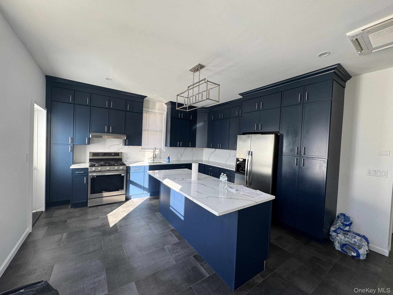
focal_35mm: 14
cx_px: 196
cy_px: 148
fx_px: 159
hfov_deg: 102.1
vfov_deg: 85.7
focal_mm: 2.22
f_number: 2.2
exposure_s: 1/99
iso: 80
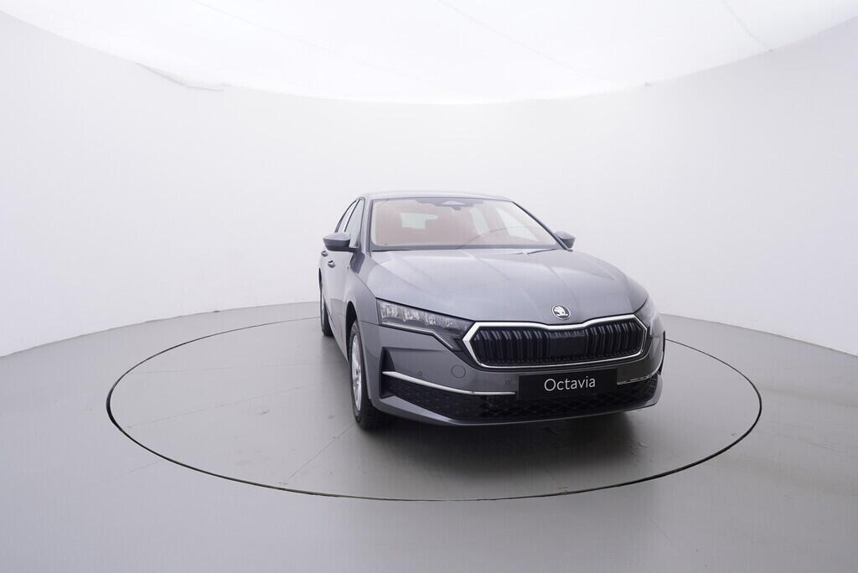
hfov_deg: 77.3
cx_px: 429
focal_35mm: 22
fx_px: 537
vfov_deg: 56.2
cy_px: 286
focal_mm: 15
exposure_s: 1/80
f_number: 5
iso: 200
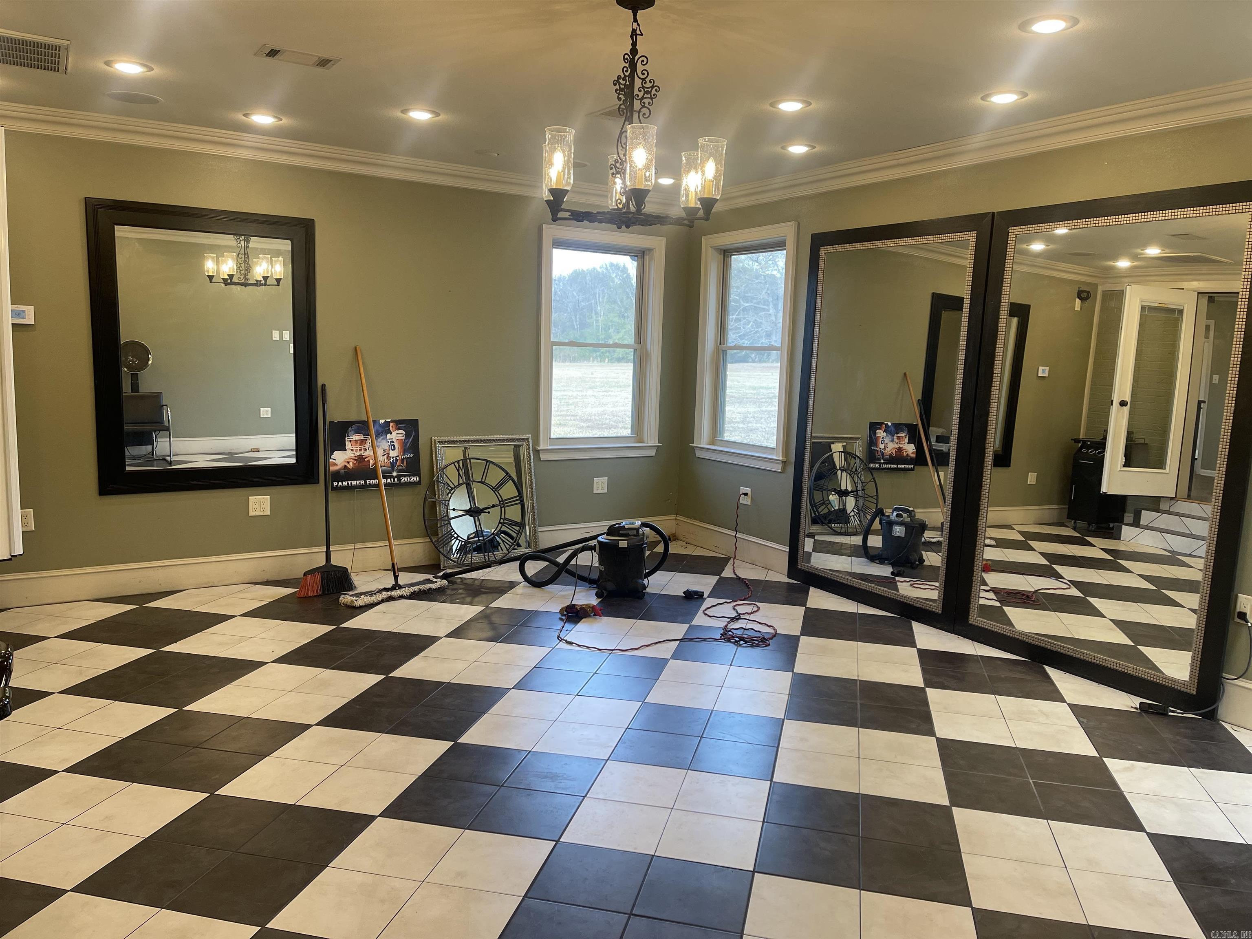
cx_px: 626
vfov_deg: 53.1
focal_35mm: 26
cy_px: 470
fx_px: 940
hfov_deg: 67.3
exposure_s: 1/120
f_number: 1.6
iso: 100
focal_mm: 5.1
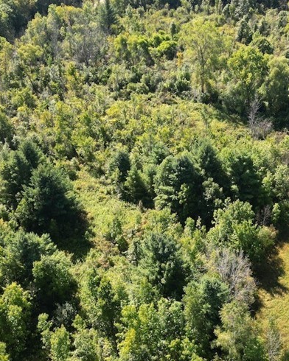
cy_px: 188
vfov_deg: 38.0
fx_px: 524
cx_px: 164
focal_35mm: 49
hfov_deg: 30.8
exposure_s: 1/725
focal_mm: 6.72
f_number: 1.7
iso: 100
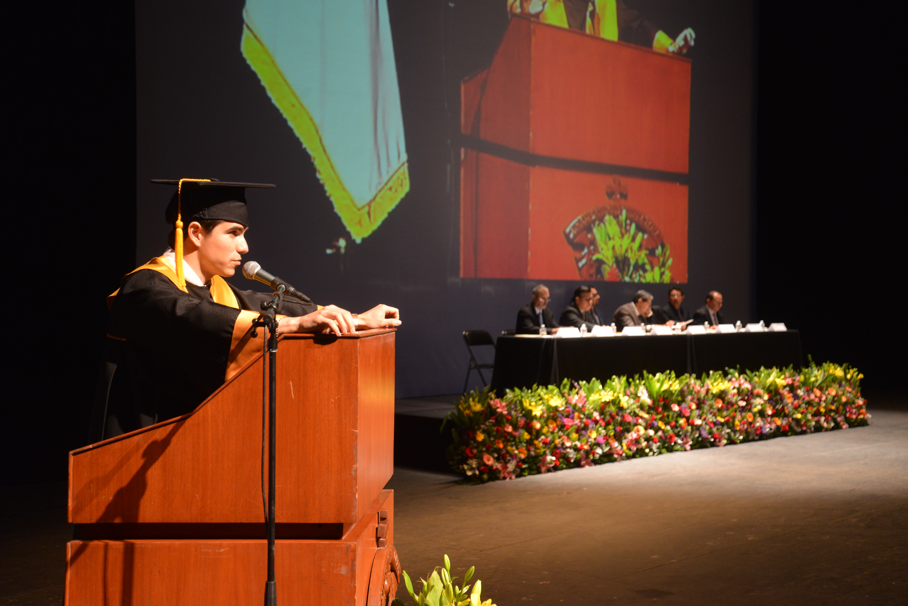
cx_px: 454
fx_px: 1161
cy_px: 303
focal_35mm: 46
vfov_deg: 29.3
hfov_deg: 42.7
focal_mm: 46
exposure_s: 1/25
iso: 1600
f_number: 4.2
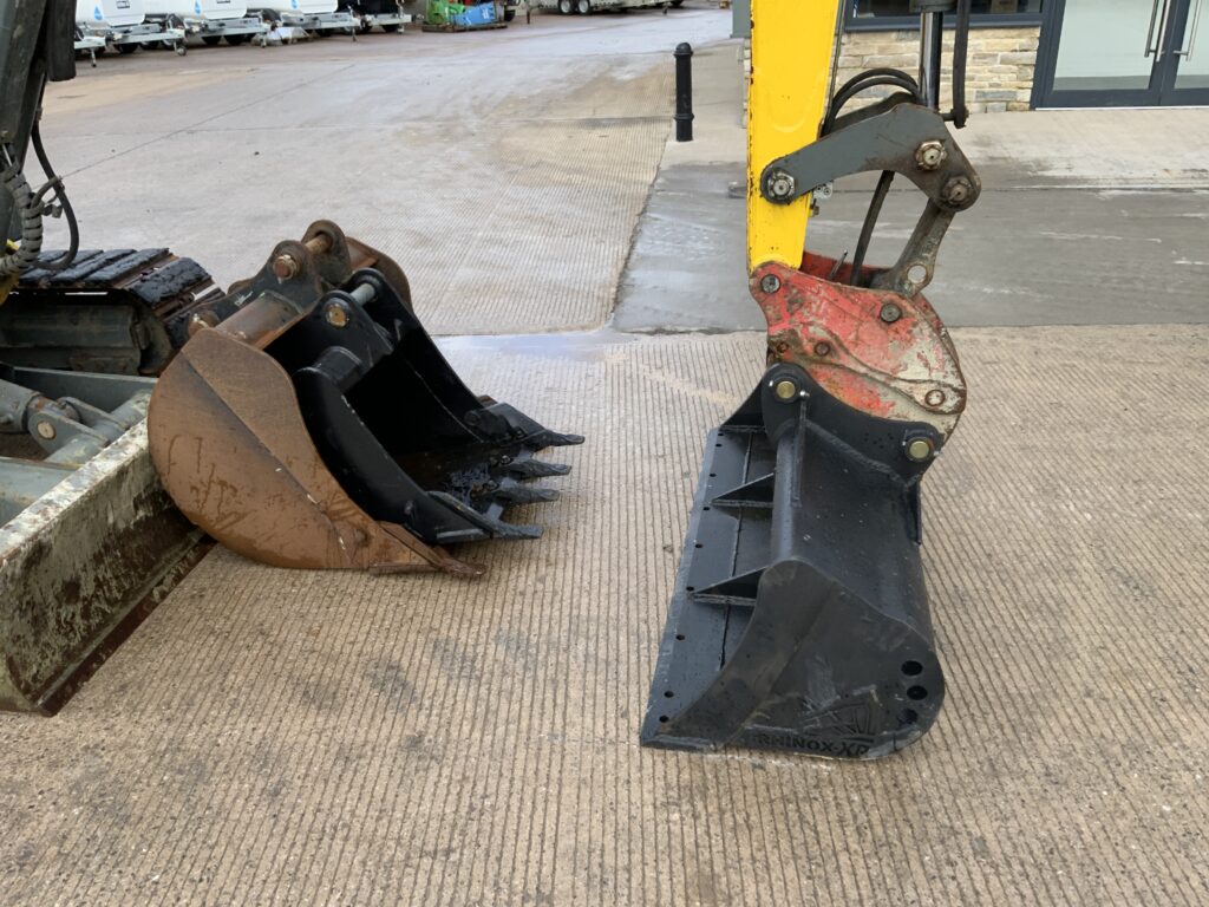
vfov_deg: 48.2
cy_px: 454
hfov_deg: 61.7
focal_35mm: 29
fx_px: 1013
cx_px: 604
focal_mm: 3
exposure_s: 1/283
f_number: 1.8
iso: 16
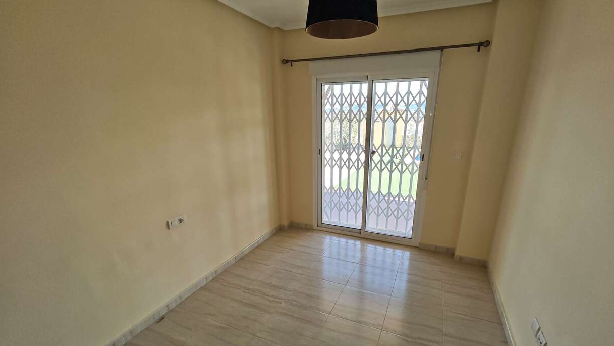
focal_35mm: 16
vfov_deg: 66.6
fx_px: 261
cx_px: 320
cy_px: 203
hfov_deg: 99.3
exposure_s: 1/100
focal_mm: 2.16
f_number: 2.2
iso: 64
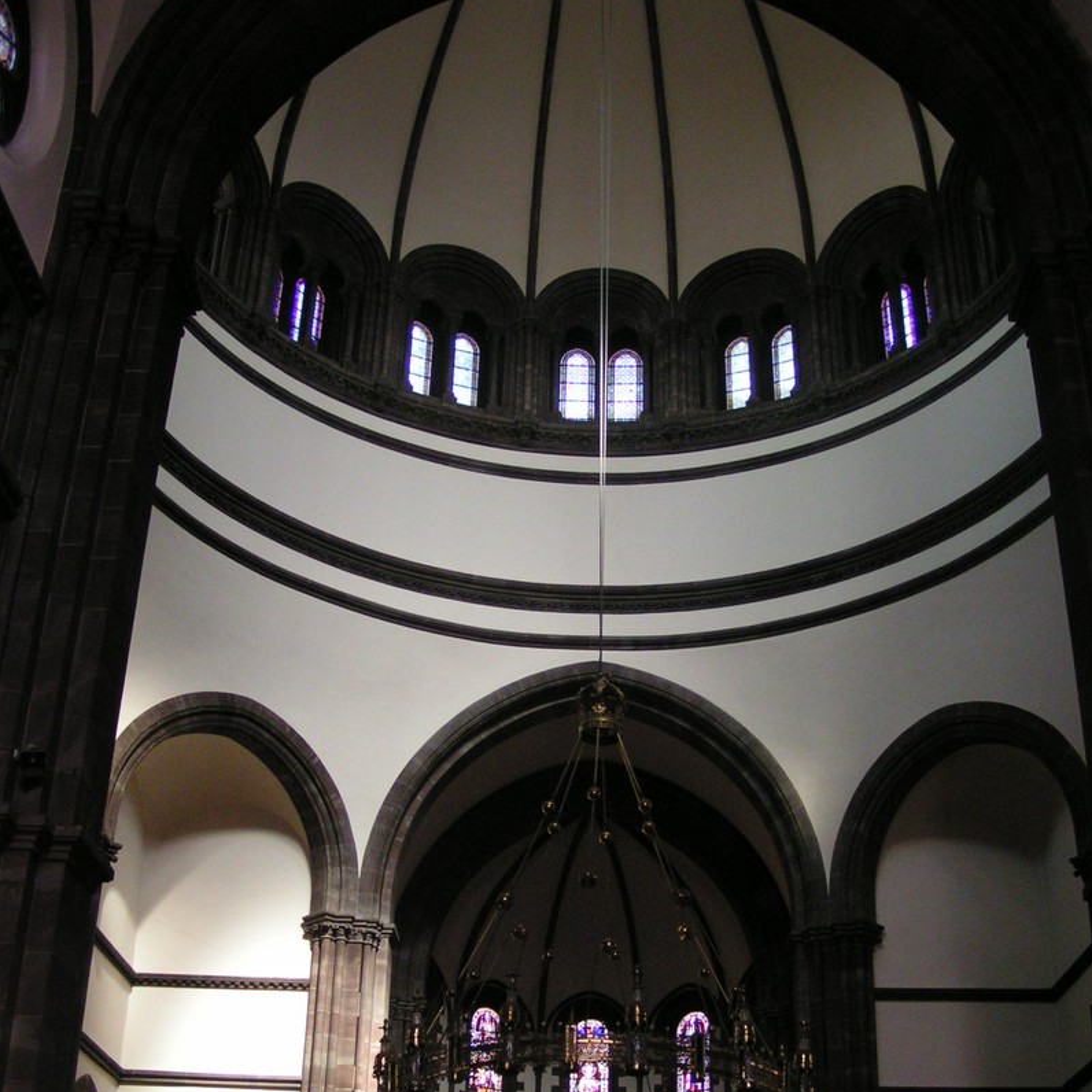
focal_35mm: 45
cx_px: 547
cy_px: 677
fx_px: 1606
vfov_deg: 37.3
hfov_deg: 37.6
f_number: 2.8
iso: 200
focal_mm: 5.8
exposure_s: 1/20
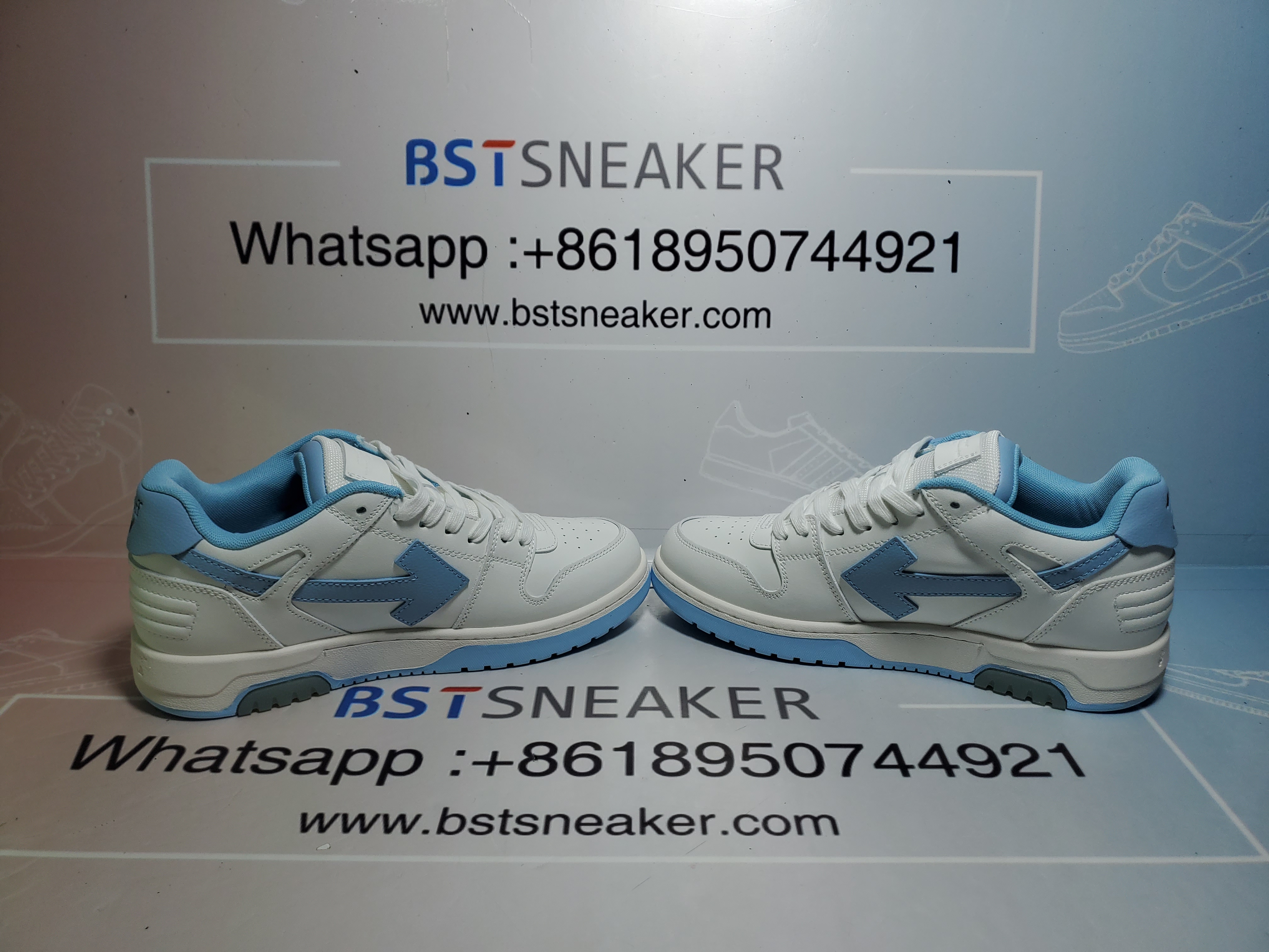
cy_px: 476
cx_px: 634
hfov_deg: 67.3
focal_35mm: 26
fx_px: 953
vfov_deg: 53.1
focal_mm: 4.3
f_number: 1.5
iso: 50
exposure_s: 1/1096
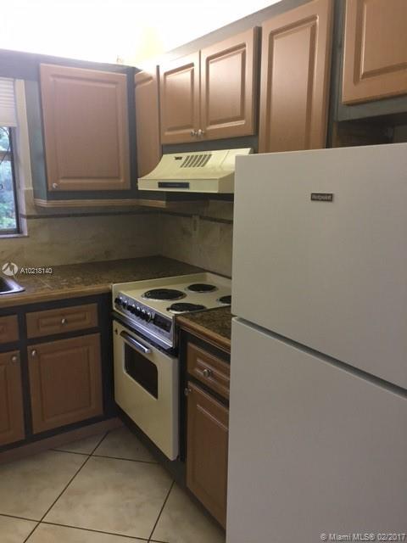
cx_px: 204
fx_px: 455
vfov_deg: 61.7
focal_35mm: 29
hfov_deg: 48.2
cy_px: 272
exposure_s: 1/30
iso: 100
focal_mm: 4.15
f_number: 2.2
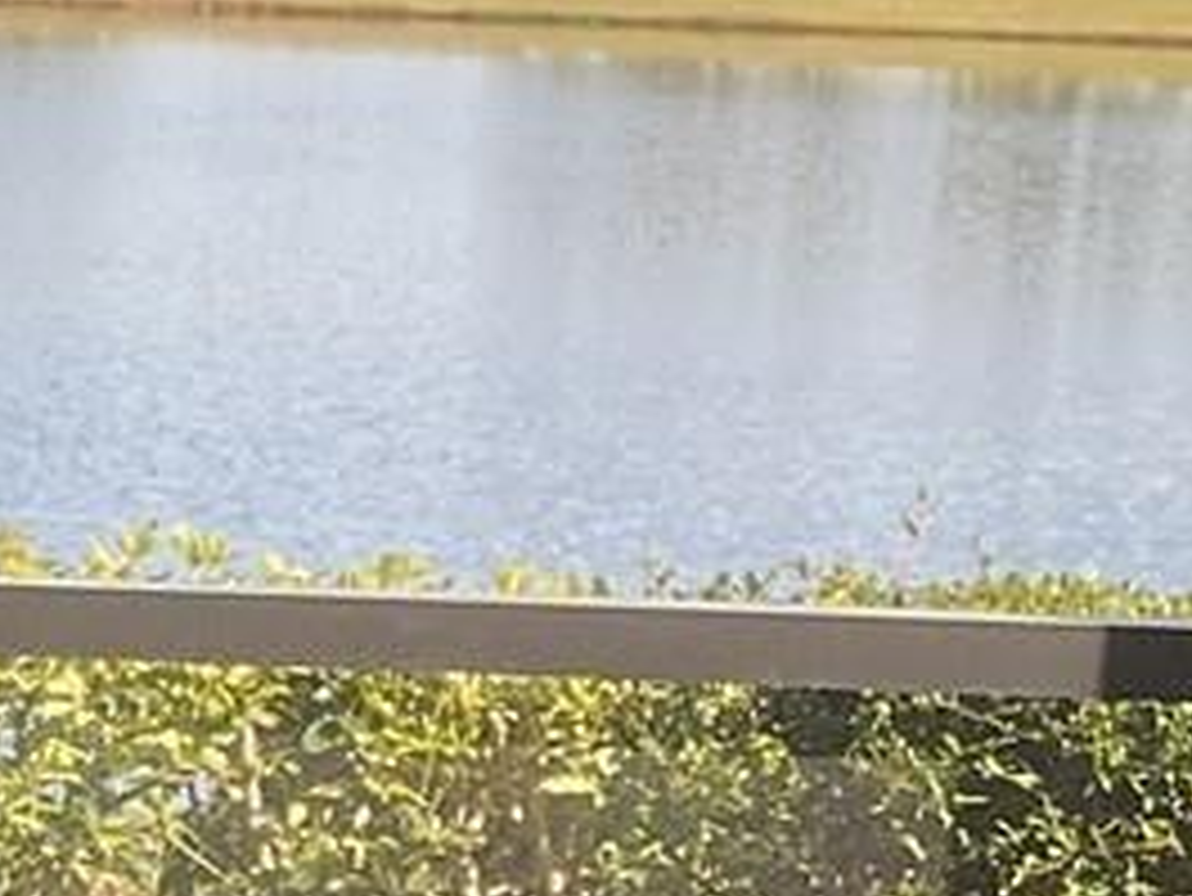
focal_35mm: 175
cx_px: -1030
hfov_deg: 10.5
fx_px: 6029
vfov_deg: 8.5
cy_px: 824
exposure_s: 1/314
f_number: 1.8
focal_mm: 3
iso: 16
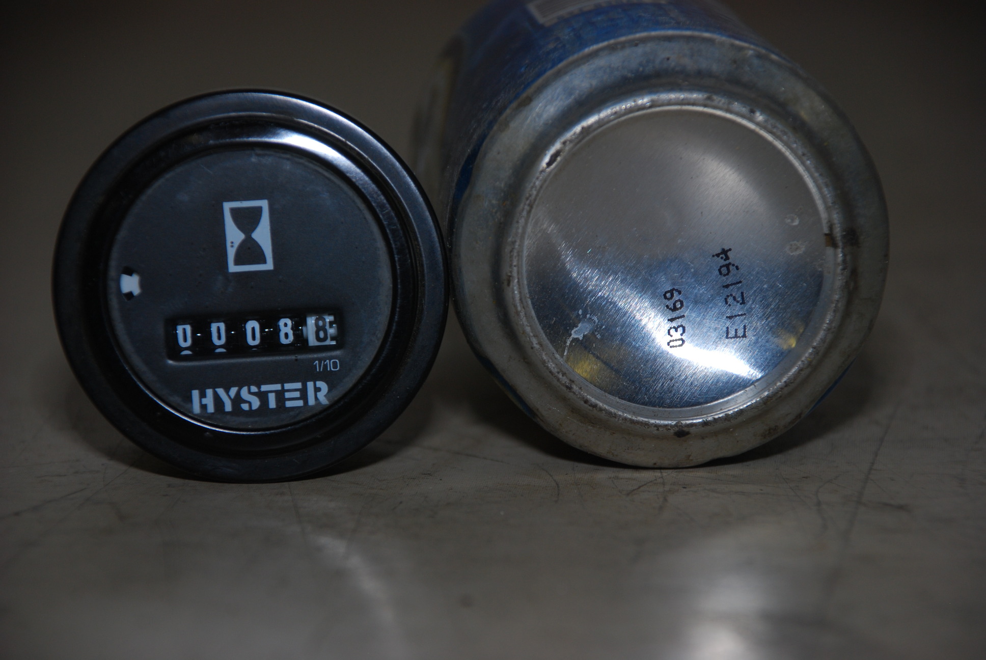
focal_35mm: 168
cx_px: 493
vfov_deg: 8.2
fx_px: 4607
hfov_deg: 12.2
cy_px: 330
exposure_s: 1/60
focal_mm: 112
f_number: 5.6
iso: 200
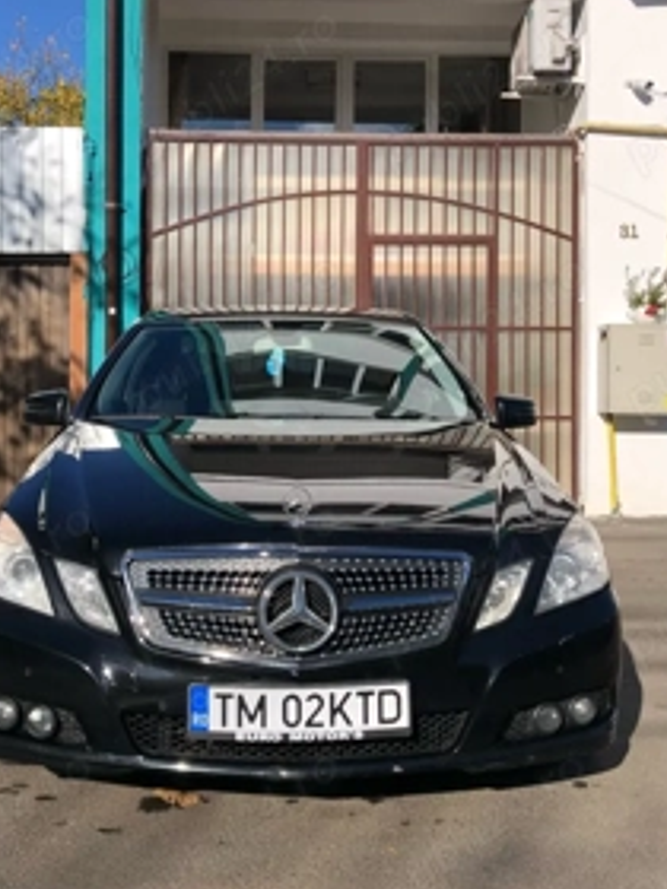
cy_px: 375
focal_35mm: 40
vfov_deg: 46.6
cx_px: 299
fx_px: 1028
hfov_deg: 35.9
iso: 20
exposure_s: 1/3003
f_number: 1.8
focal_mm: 4
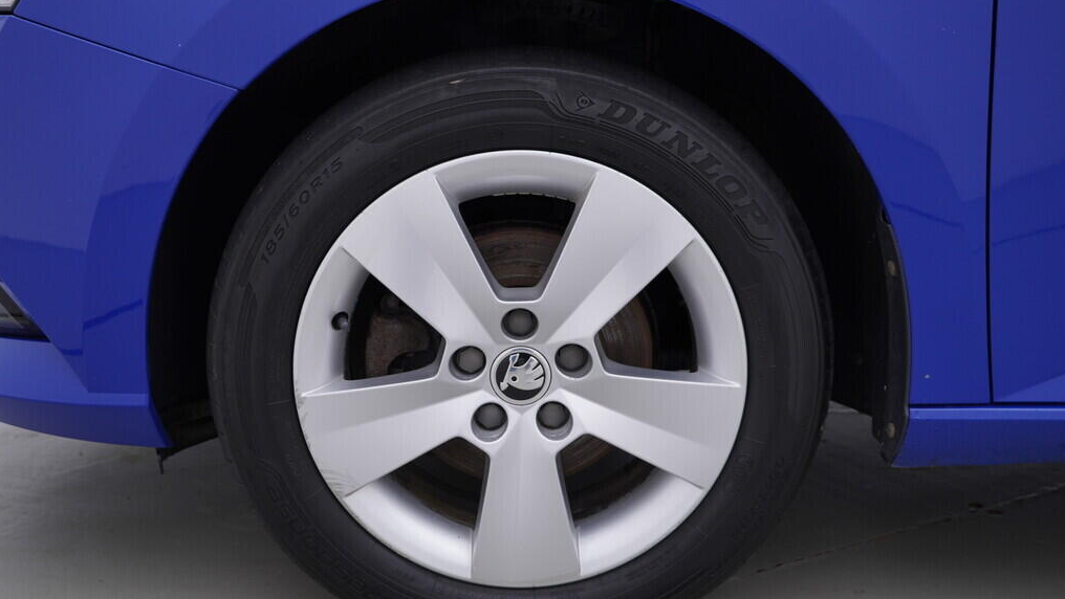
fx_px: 1073
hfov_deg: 52.8
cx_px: 532
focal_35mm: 38
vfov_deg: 31.2
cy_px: 329
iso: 125
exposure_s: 1/80
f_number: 4
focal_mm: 24
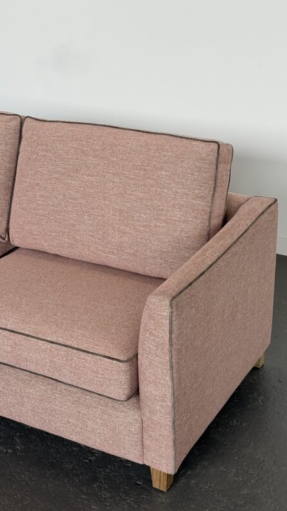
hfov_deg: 22.6
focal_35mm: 53
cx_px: 167
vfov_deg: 39.2
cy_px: 255
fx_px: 717
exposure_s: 1/145
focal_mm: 6.76
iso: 50
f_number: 1.78
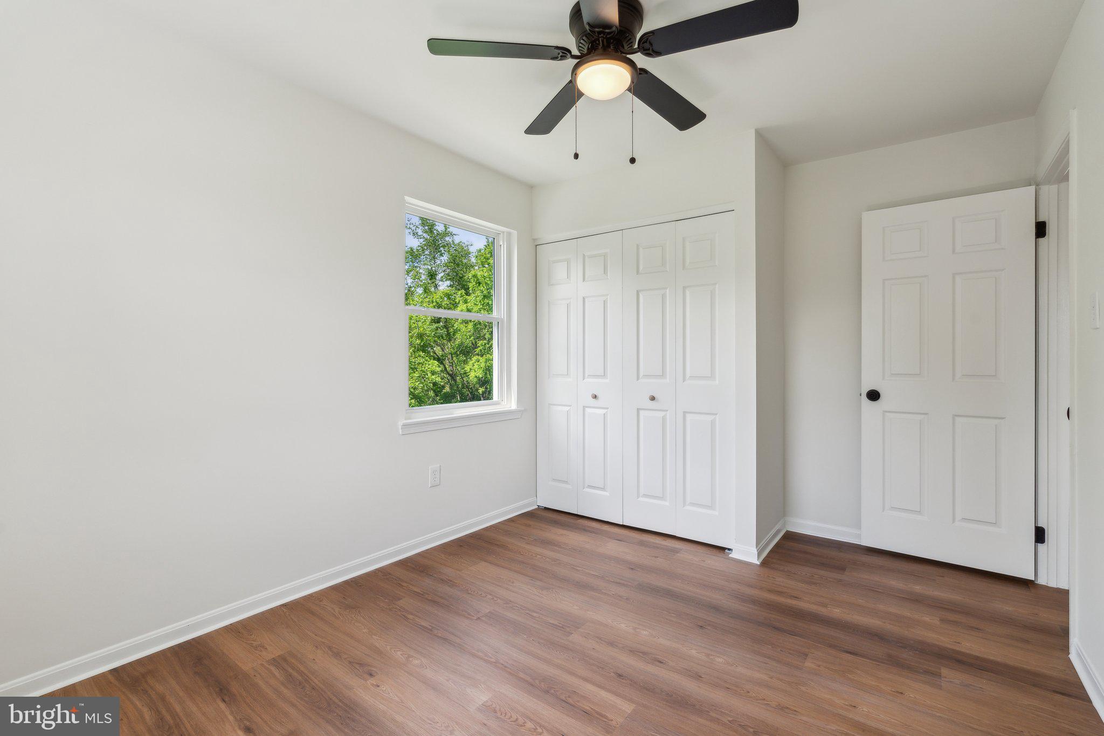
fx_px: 491
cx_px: 552
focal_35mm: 16
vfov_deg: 73.7
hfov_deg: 96.7
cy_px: 368
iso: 200
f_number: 8
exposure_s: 1/50
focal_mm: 16
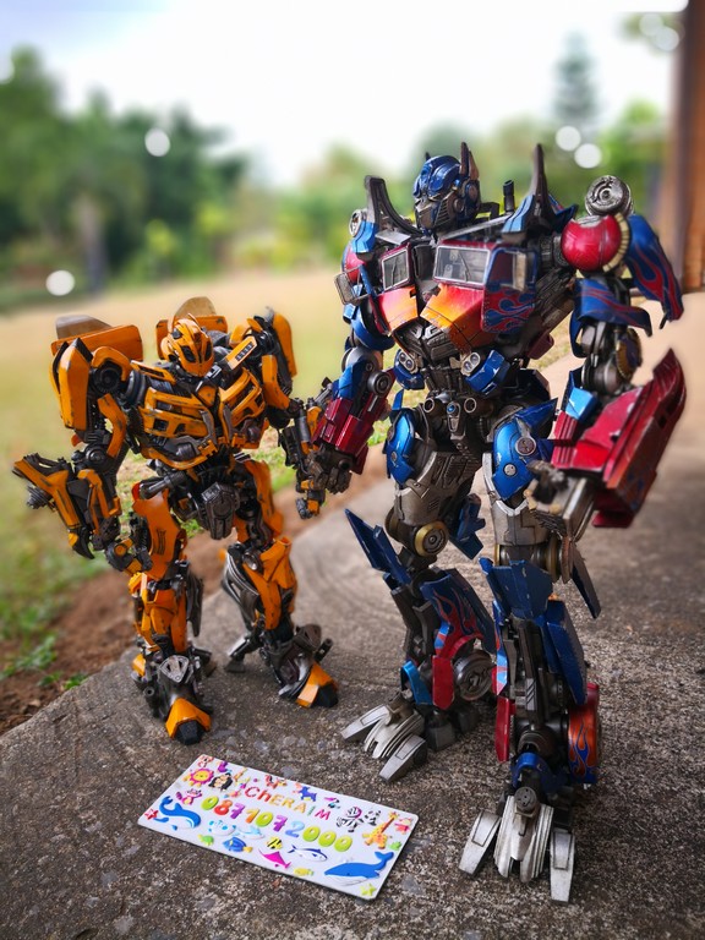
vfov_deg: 65.3
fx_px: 733
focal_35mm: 27
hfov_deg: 51.4
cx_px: 352
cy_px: 470
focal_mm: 3.95
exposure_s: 1/275
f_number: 2.4
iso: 50
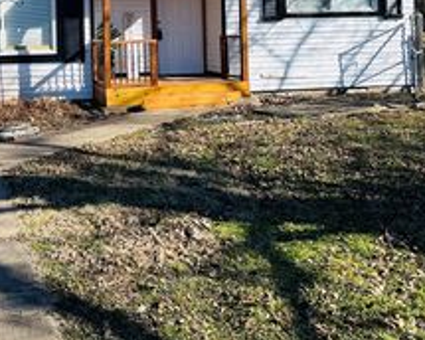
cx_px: 83
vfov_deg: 24.6
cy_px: 1
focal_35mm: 59
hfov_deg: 31.1
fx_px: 742
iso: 50
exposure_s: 1/3135
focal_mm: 5.1
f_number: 1.6
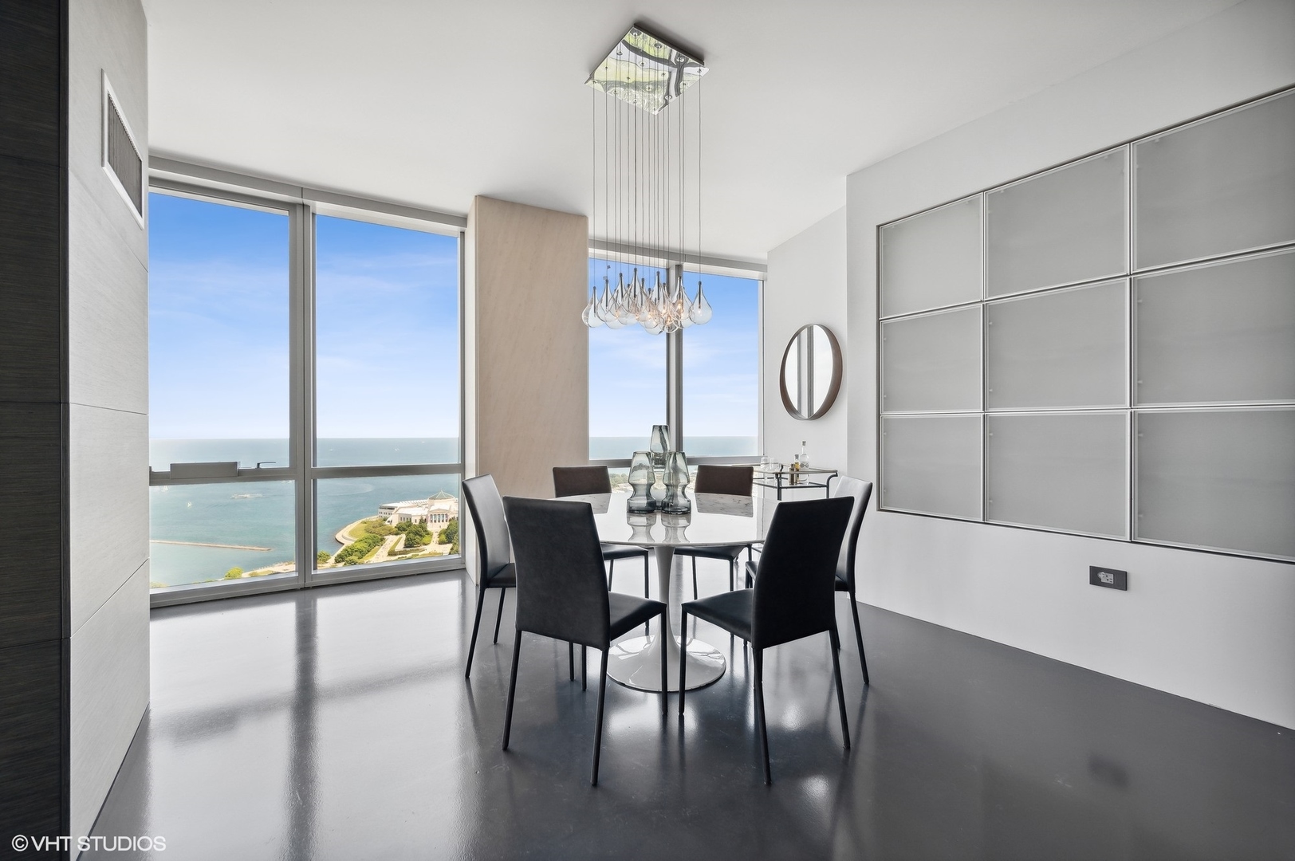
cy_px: 430
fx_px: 503
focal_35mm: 14
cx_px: 648
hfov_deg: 104.3
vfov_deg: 81.1
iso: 200
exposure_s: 1/60
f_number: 9.5
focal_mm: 14
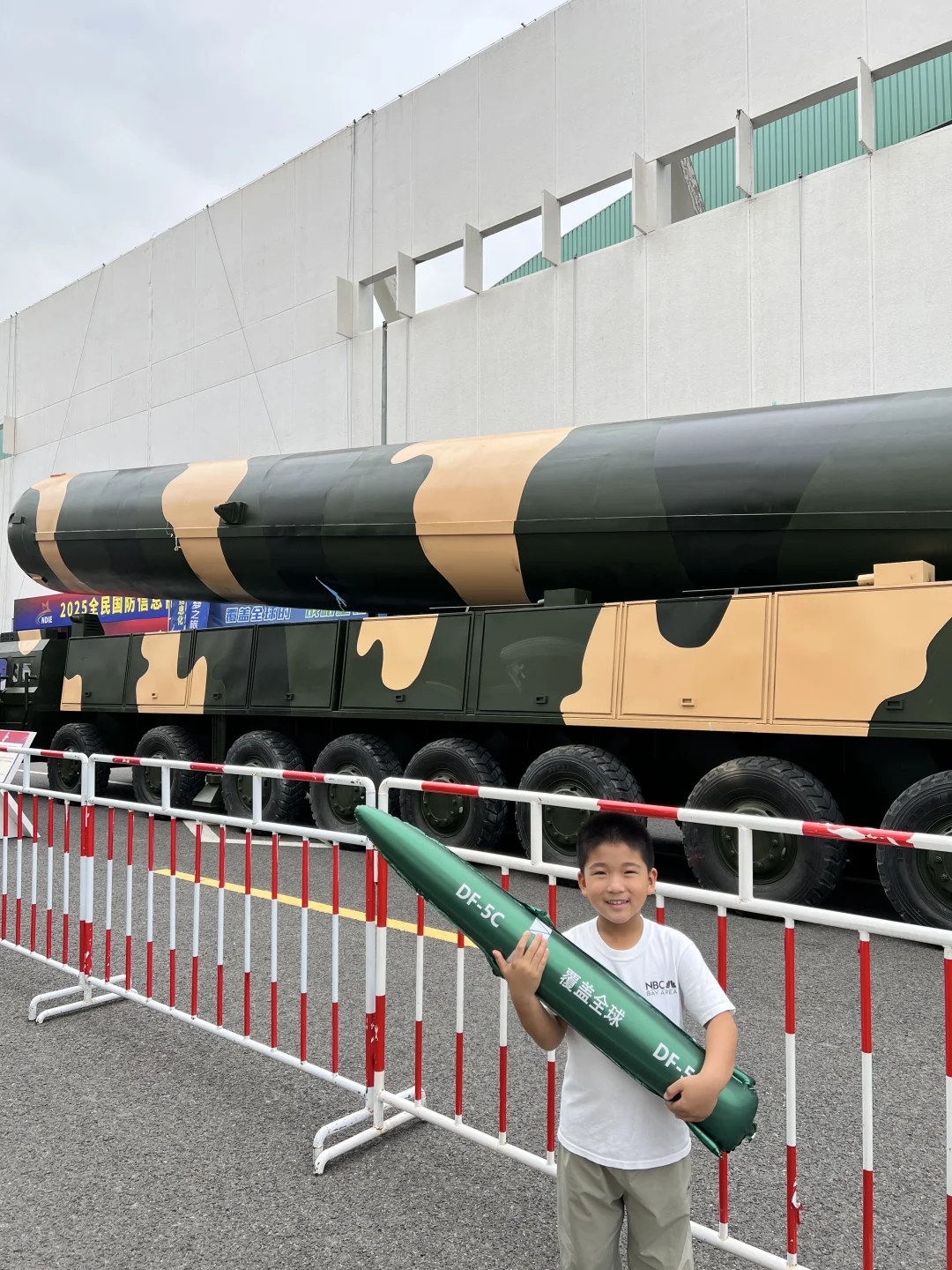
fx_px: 953
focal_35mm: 26
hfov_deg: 53.1
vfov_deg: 67.3
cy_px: 635
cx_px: 476
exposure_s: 1/151
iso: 32
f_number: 1.5
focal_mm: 5.7
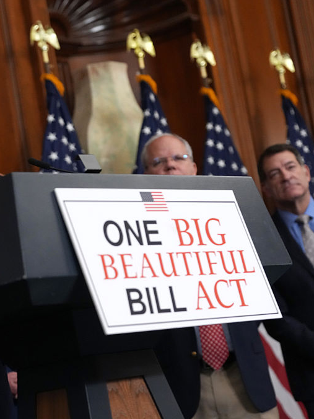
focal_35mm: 102
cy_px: 210
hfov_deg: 14.4
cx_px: 48
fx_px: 1234
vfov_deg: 19.3
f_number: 3.5
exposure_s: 1/320
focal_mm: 70
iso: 5000
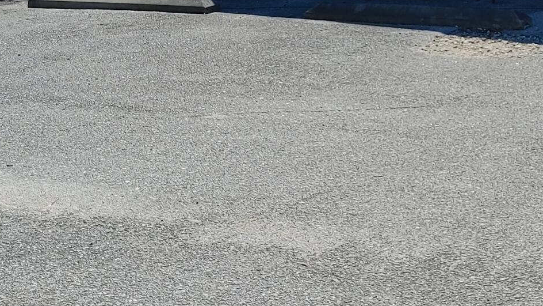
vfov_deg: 13.2
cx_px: 496
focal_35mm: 90
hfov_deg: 23.0
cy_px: -33
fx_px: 1296
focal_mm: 5.58
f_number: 1.8
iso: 50
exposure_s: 1/2500
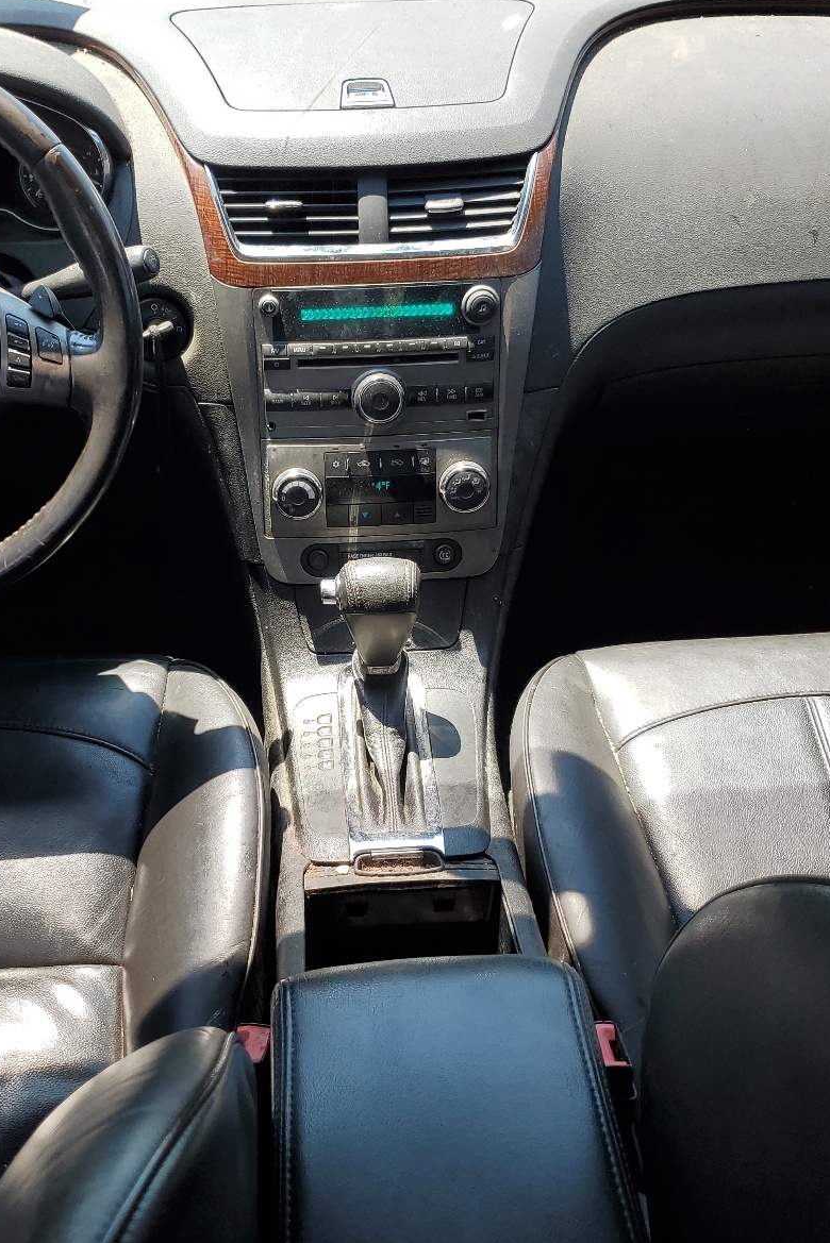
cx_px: 313
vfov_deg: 51.9
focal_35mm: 37
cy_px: 607
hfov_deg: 35.8
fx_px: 1279
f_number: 1.5
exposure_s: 1/417
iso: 50
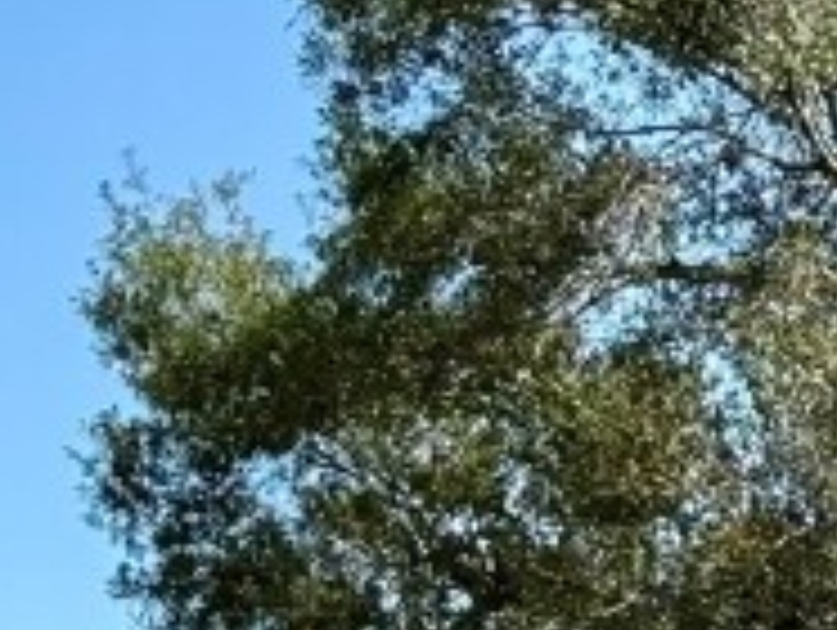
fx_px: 6392
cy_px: 814
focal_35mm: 264
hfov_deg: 7.3
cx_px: 1418
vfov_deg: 5.6
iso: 64
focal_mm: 6.76
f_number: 1.78
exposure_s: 1/2342
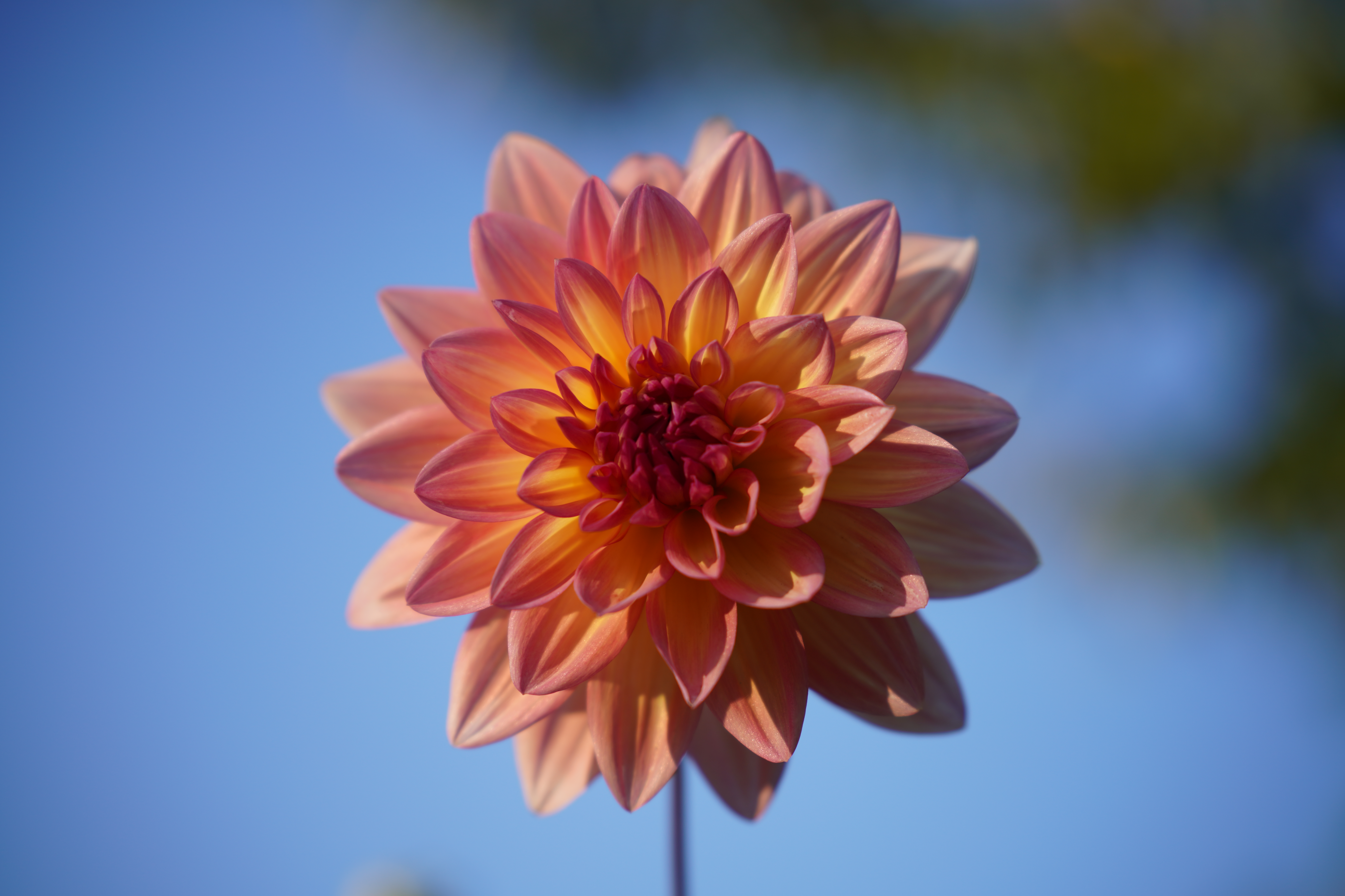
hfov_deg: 22.6
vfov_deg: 15.2
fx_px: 3362
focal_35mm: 90
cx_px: 672
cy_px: 448
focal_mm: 90
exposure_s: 1/800
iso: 100
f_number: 2.8
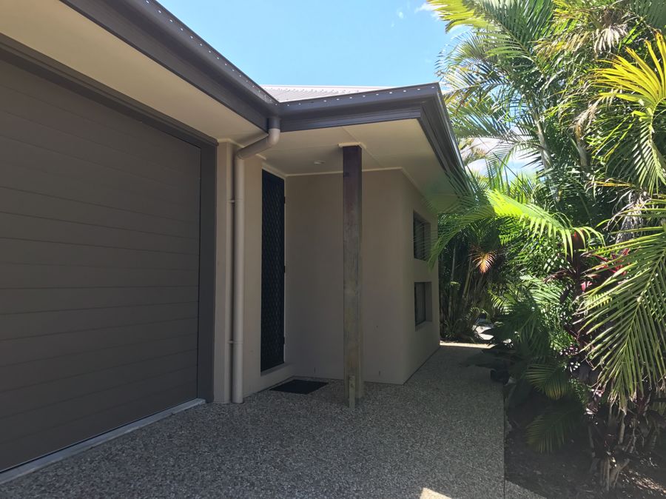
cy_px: 250
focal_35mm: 28
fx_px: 538
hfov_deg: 63.5
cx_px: 333
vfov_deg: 49.7
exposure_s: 1/606
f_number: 1.8
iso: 20
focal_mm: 3.99
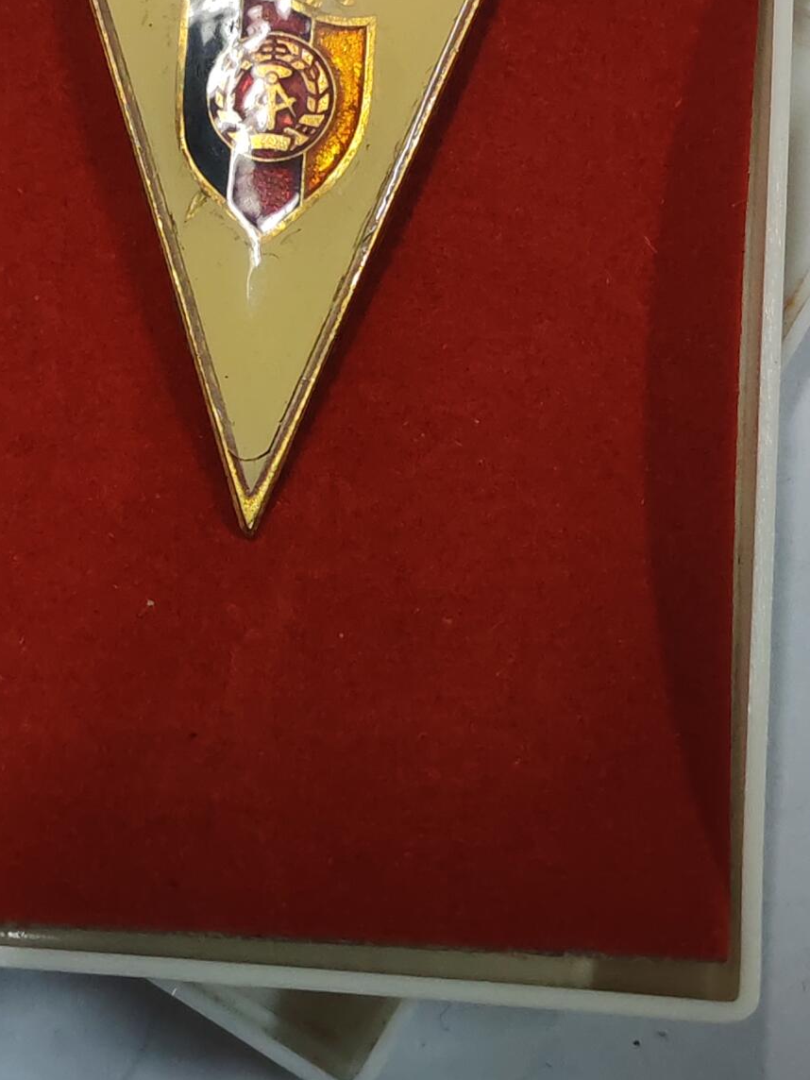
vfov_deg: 23.0
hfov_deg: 17.3
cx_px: 284
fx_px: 2652
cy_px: 406
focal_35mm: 85
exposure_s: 1/33
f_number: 1.95
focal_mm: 5.52
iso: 320
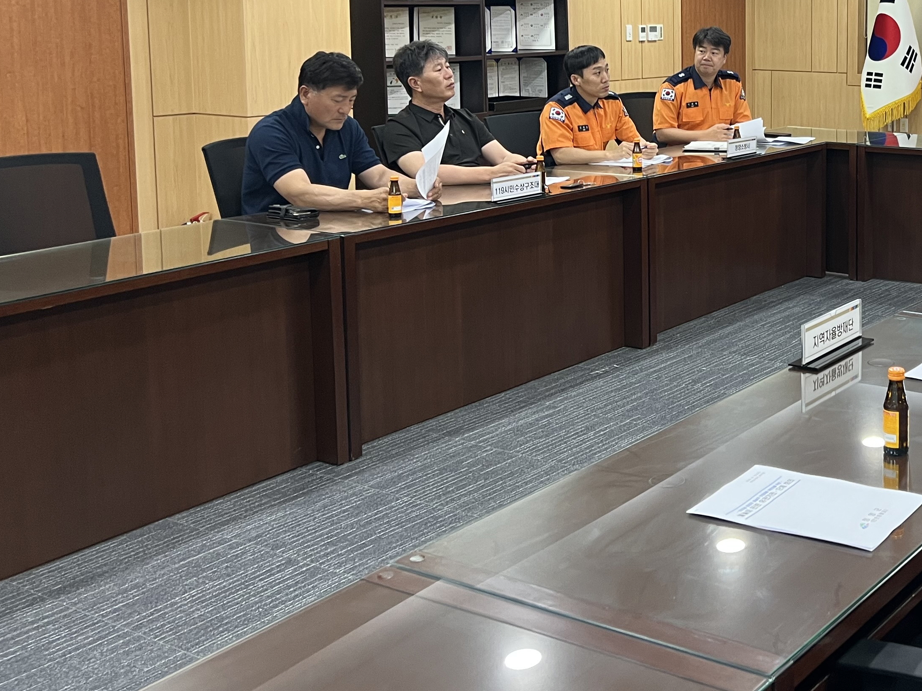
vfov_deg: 29.6
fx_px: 1278
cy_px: 147
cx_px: 821
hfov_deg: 37.2
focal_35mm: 48
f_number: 1.5
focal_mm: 5.7
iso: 100
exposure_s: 1/60
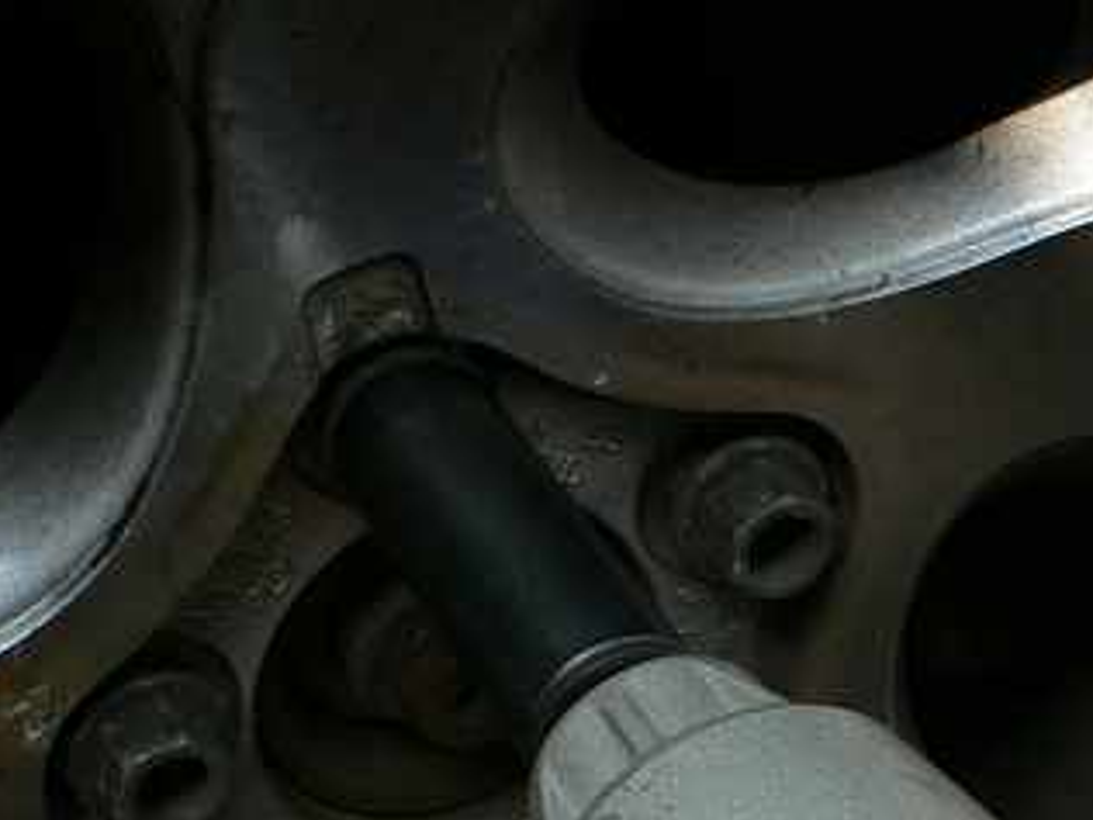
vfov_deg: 16.3
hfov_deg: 22.7
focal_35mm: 86
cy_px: 1031
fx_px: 2715
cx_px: 678
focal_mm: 6.3
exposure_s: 1/100
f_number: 3.6
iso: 80
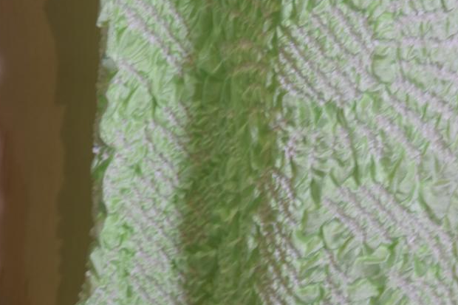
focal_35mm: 341
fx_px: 4337
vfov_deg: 4.0
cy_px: 55
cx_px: 307
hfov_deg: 6.0
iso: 400
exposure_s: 1/60
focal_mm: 130
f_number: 6
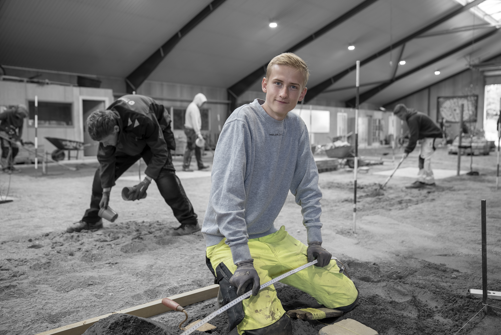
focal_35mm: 30
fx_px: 418
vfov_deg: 43.7
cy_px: 168
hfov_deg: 61.9
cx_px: 250
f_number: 2.8
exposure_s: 1/30
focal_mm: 30
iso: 100
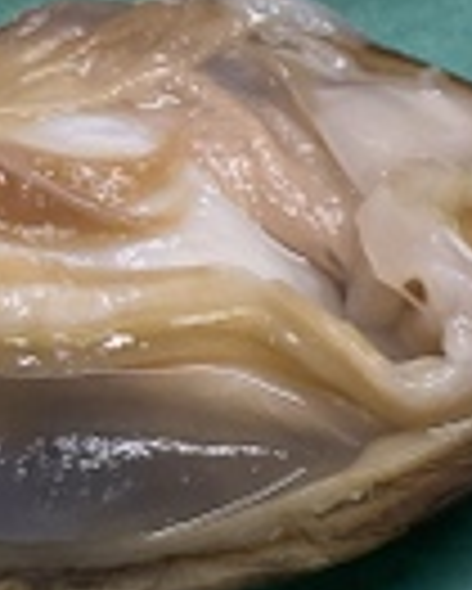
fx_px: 1814
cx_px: 998
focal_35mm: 104
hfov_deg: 12.6
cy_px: 549
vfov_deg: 18.1
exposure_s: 1/120
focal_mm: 3
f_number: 1.8
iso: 64
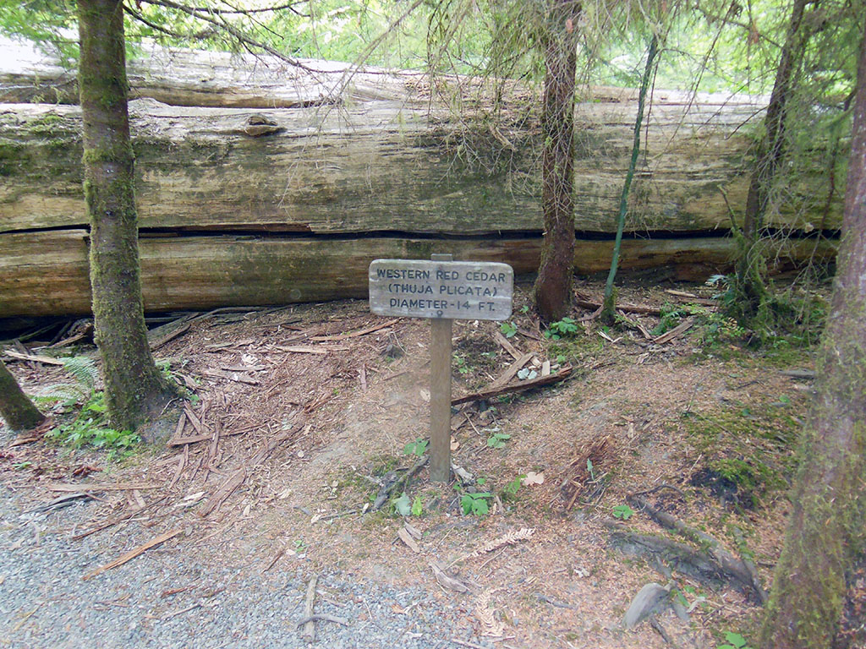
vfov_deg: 54.9
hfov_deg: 69.4
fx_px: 625
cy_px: 324
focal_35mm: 25
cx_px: 433
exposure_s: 1/25
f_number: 3.5
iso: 500
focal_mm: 4.5
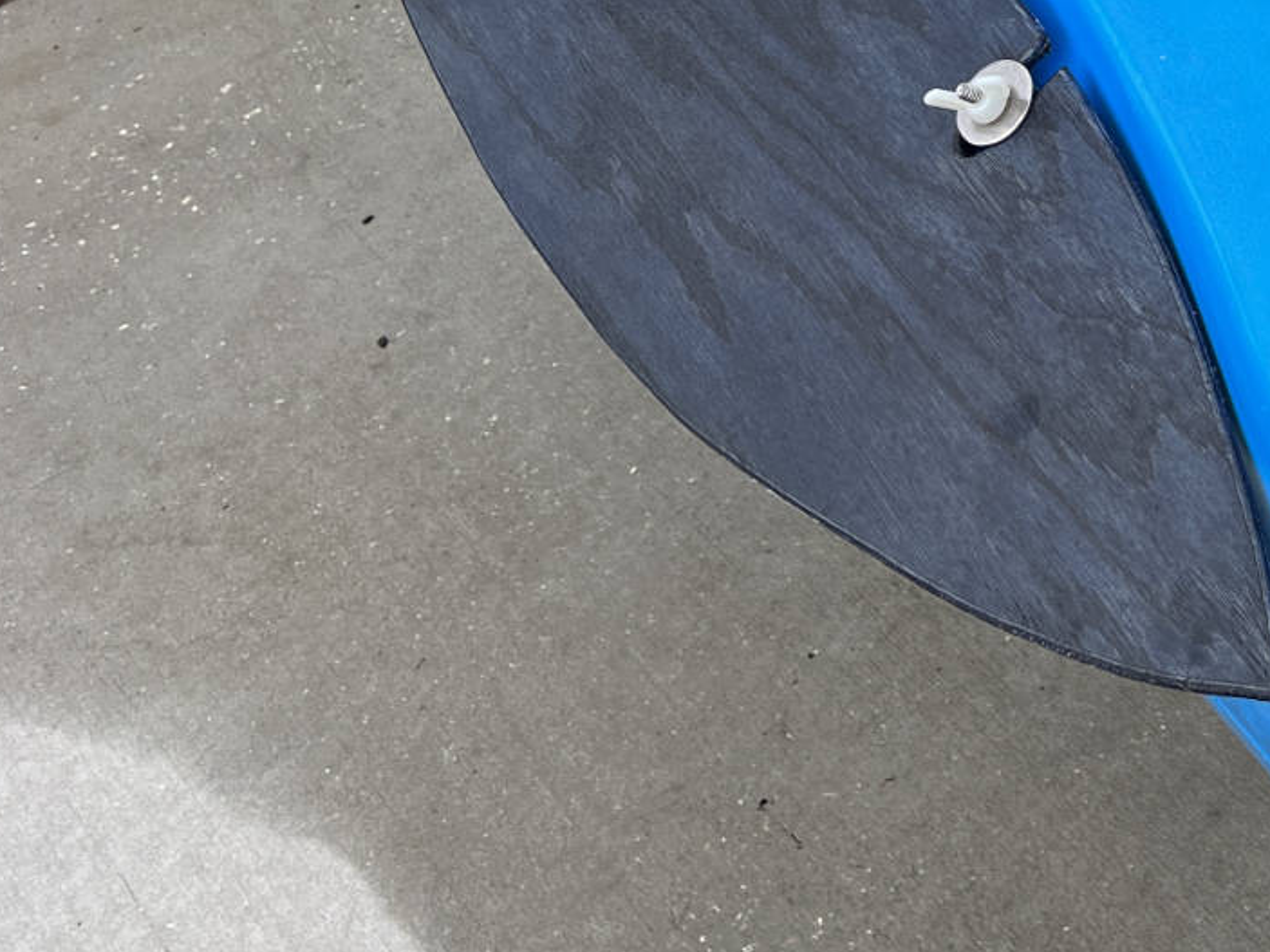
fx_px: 2714
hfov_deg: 23.1
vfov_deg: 19.4
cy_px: 38
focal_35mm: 74
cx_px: 1695
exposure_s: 1/871
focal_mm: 5.1
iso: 50
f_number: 1.6
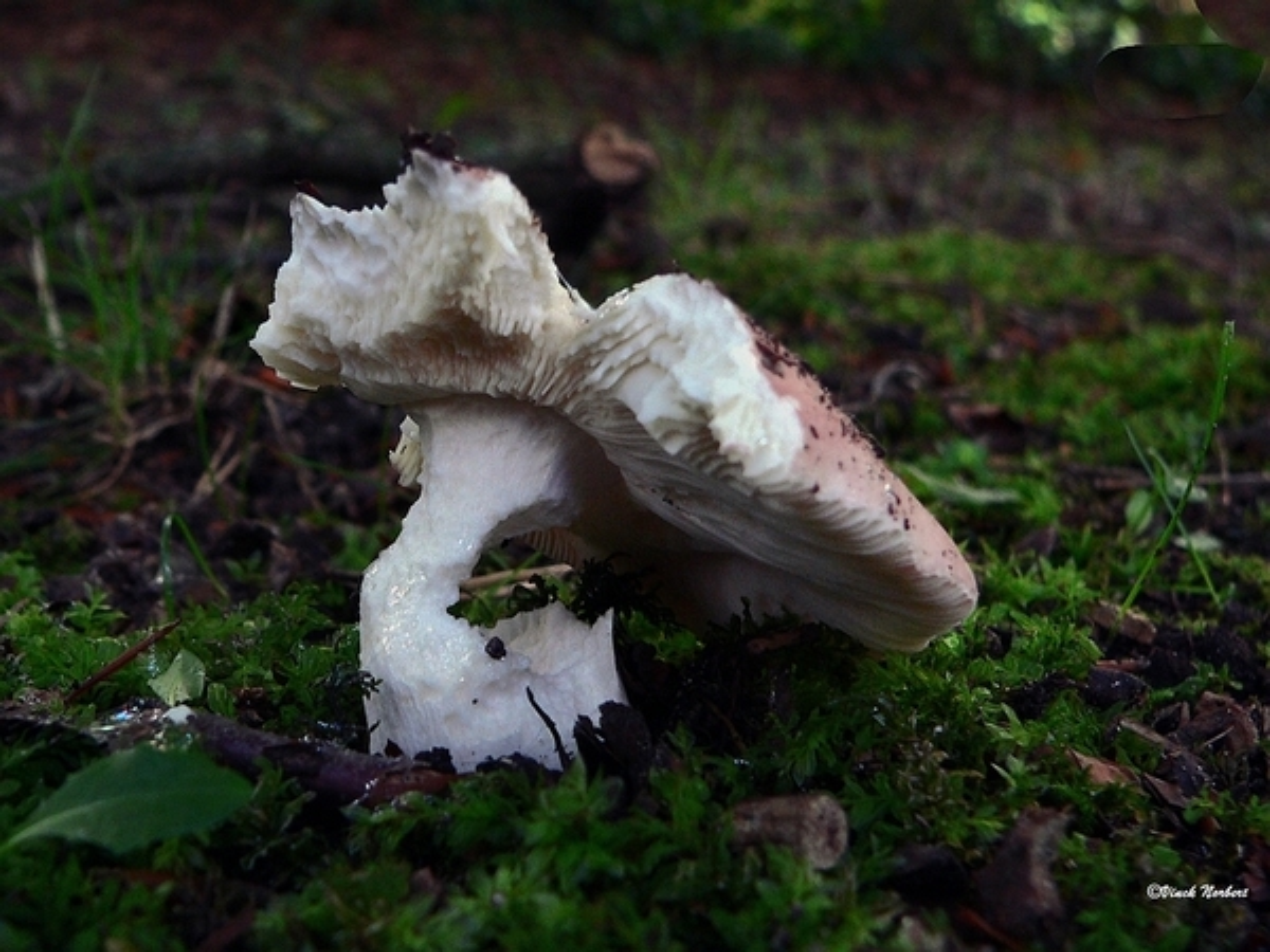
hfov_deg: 42.1
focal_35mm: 45
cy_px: 476
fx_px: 1651
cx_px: 635
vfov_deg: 32.2
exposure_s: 1/30
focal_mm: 7.4
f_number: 4
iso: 100
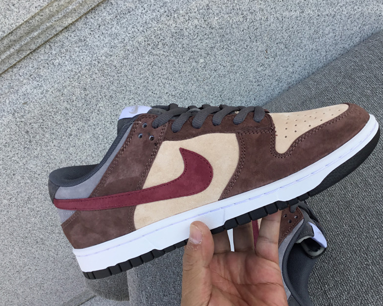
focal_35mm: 35
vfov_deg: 42.2
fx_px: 397
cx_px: 216
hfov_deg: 51.4
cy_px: 150
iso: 25
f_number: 2.4
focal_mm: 3.3
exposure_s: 1/330
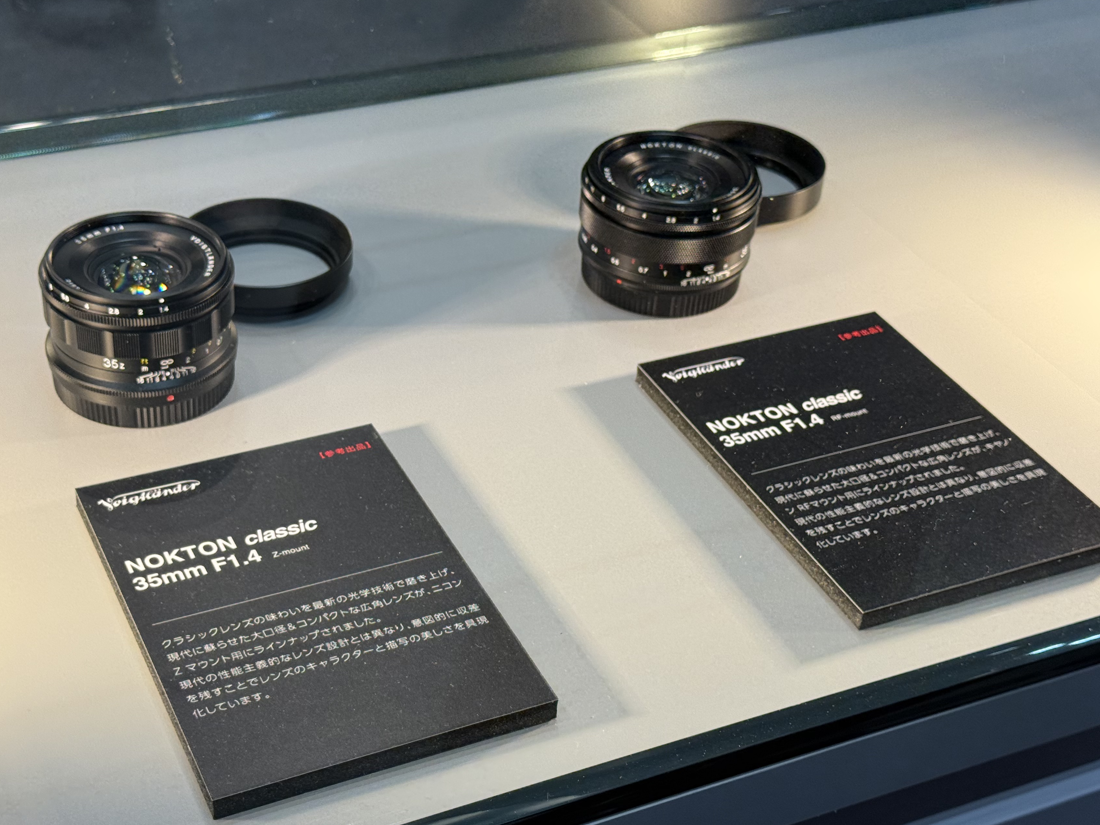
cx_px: 483
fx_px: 1811
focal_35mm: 57
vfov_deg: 25.7
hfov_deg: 33.7
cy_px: 429
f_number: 1.78
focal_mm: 6.76
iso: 50
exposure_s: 1/168
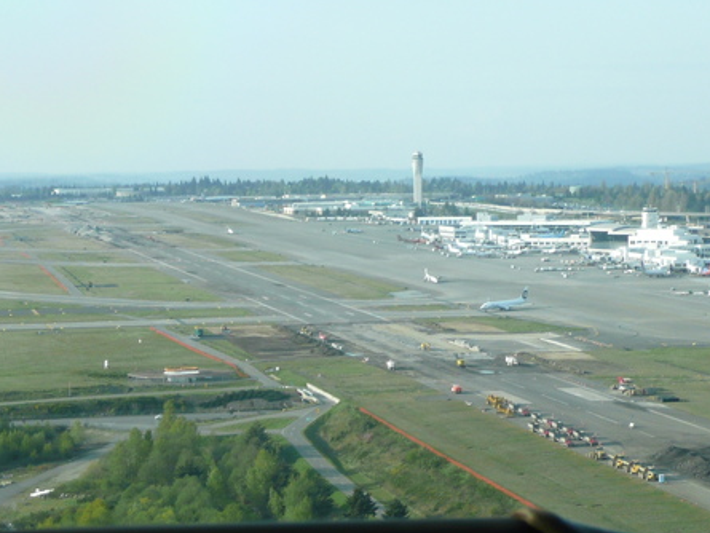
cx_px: 262
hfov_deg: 16.9
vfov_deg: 12.8
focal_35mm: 116
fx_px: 2380
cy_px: 238
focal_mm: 9.5
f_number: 4.4
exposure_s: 1/200
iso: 100
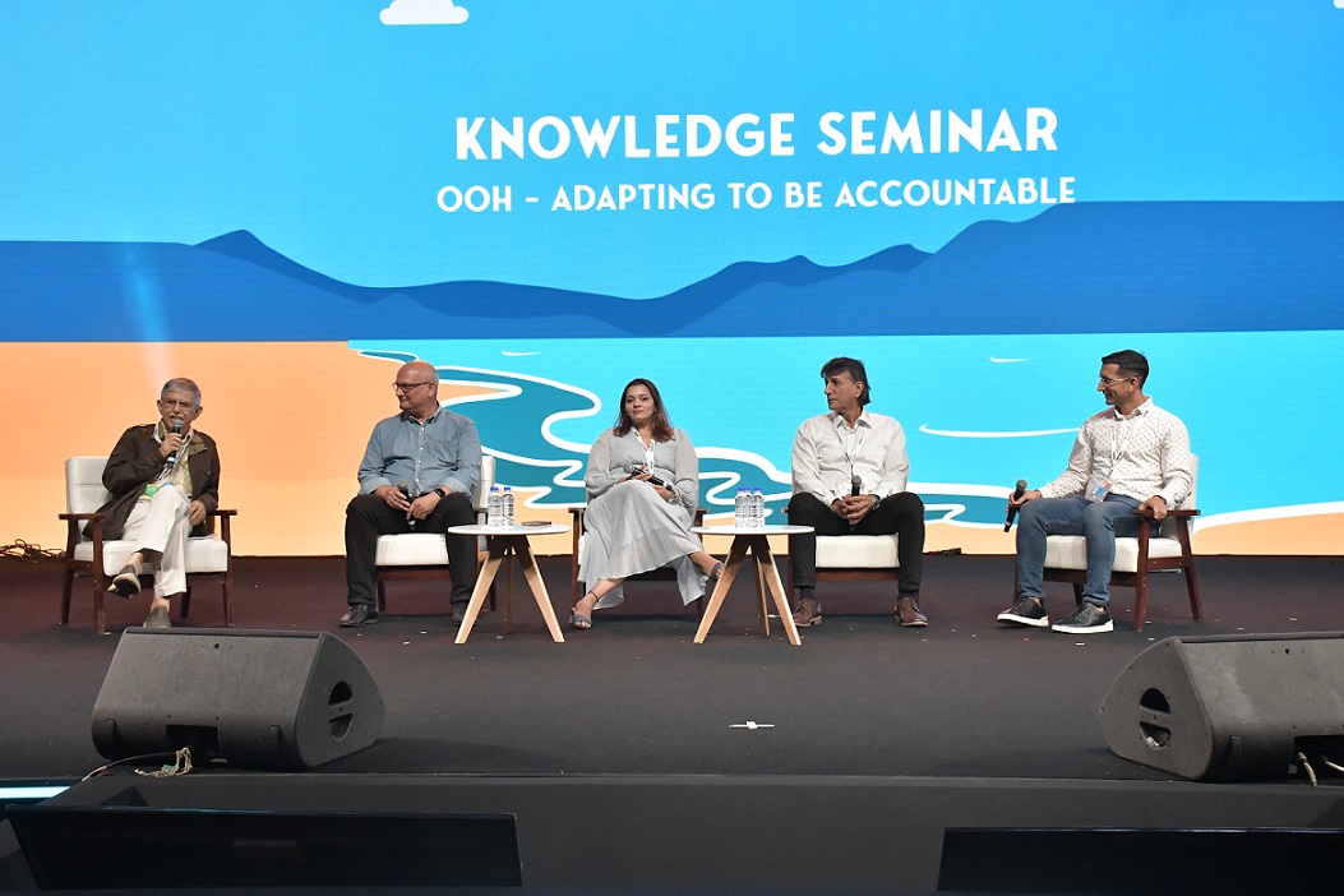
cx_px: 672
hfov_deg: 38.9
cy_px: 448
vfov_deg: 26.5
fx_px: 1904
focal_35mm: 51
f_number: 7.1
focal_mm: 34
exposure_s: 1/200
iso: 4000
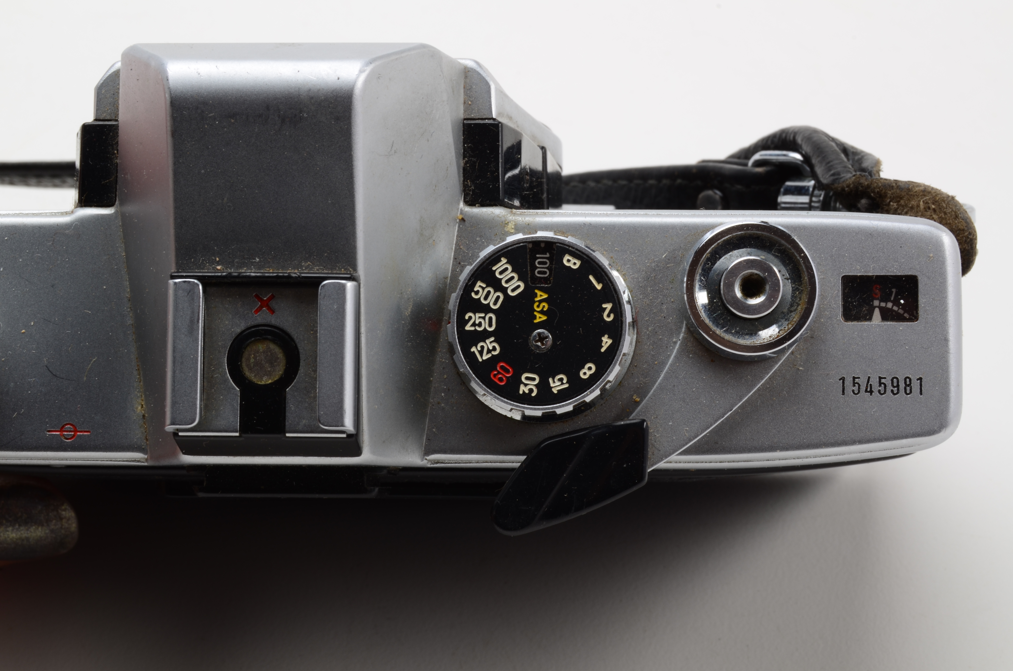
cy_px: 336
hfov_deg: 24.7
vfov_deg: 16.5
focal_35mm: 82
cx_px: 506
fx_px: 2317
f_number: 22
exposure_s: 1/160
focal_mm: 55
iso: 100
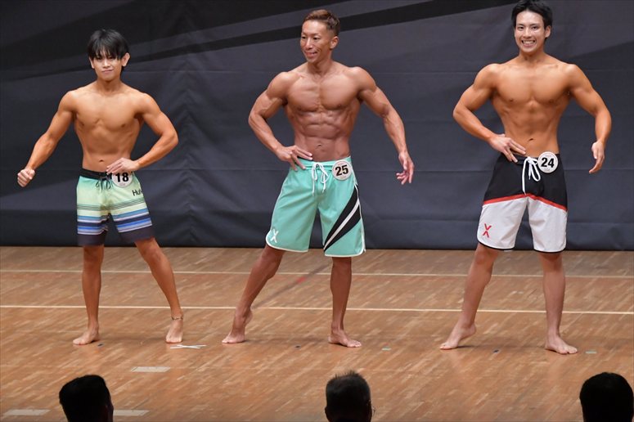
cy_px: 211
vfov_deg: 5.1
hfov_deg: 7.6
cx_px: 317
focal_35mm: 270
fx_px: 4753
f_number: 5.6
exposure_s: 1/400
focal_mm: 180
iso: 6400
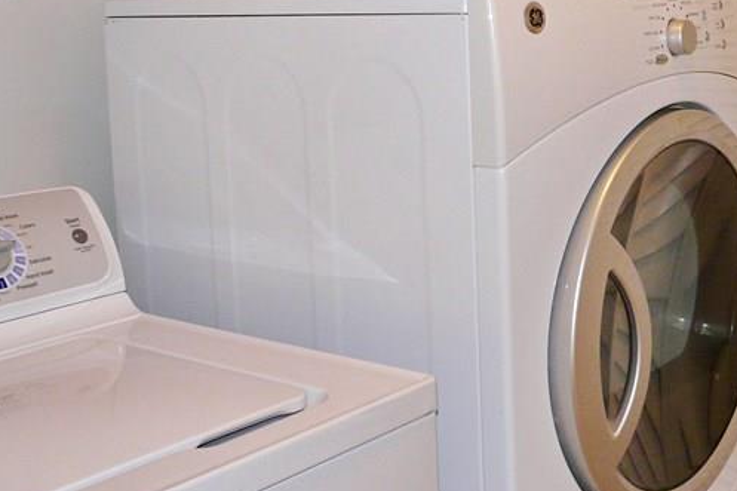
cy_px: 98
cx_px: 470
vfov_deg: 22.3
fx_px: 1228
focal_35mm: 60
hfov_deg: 33.2
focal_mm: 4.6
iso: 100
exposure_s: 1/25
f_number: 2.8
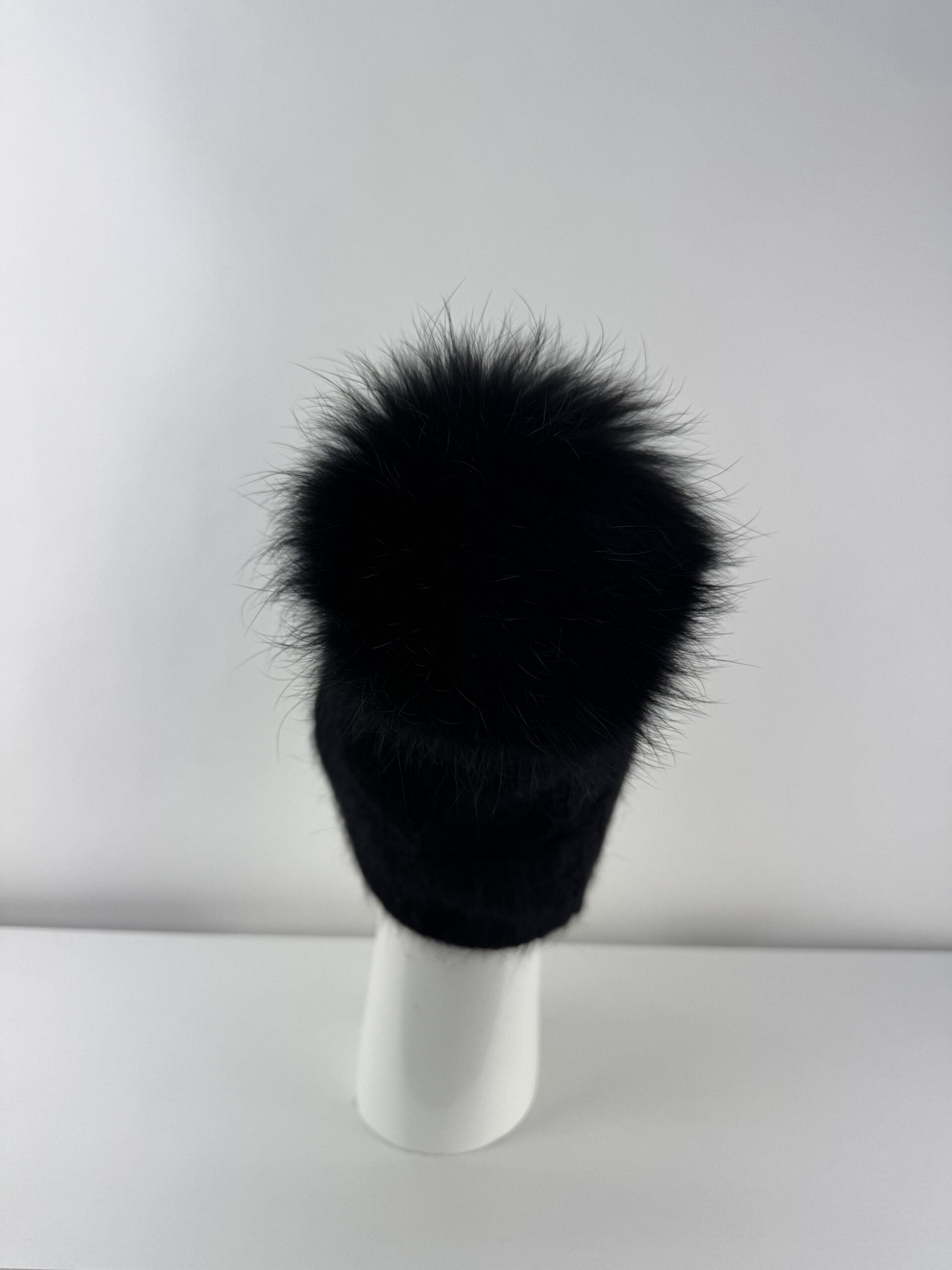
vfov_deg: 71.6
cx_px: 476
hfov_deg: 56.8
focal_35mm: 24
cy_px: 635
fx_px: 880
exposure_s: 1/354
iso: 80
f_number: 1.78
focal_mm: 6.76
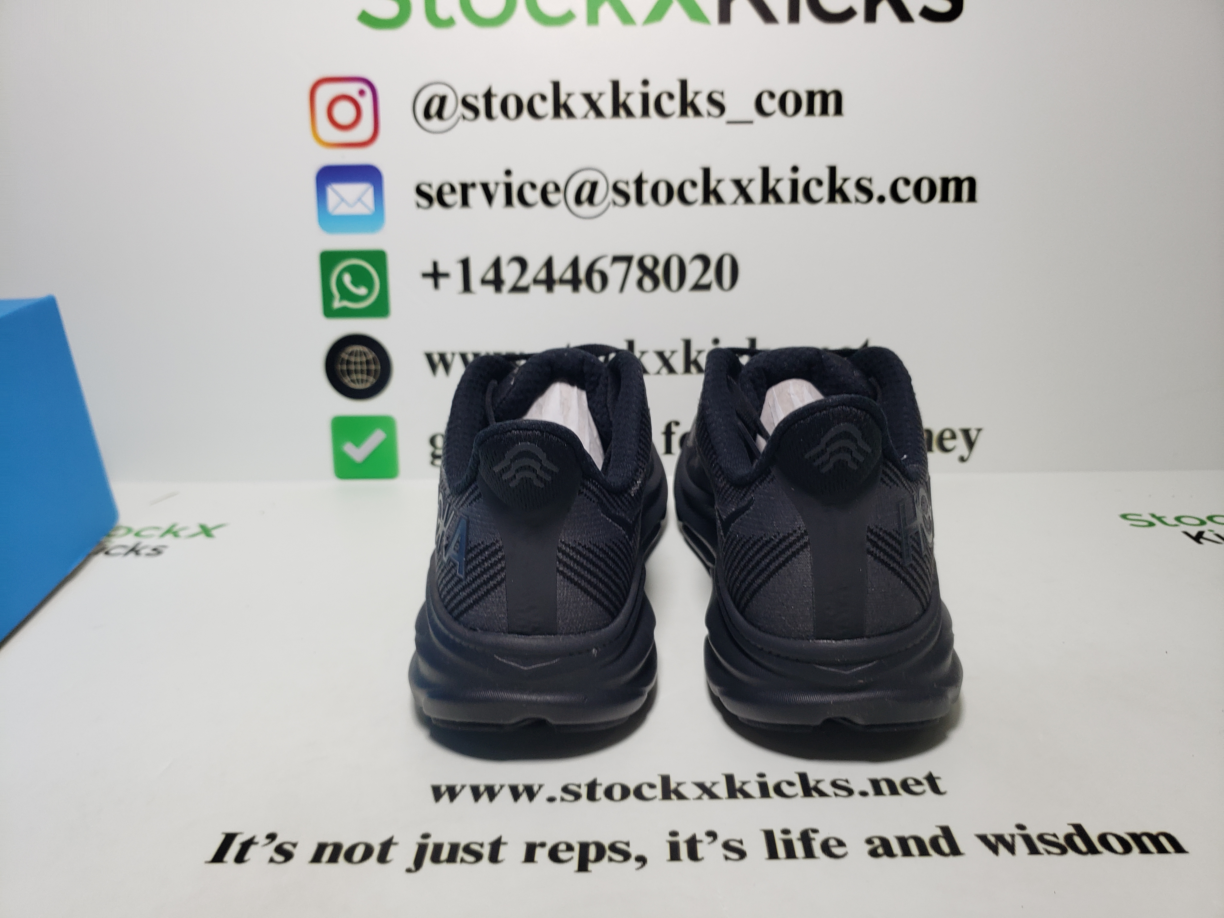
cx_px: 612
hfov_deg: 67.3
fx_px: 919
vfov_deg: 53.1
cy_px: 459
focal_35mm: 26
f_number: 1.5
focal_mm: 4.3
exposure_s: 1/380
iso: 50
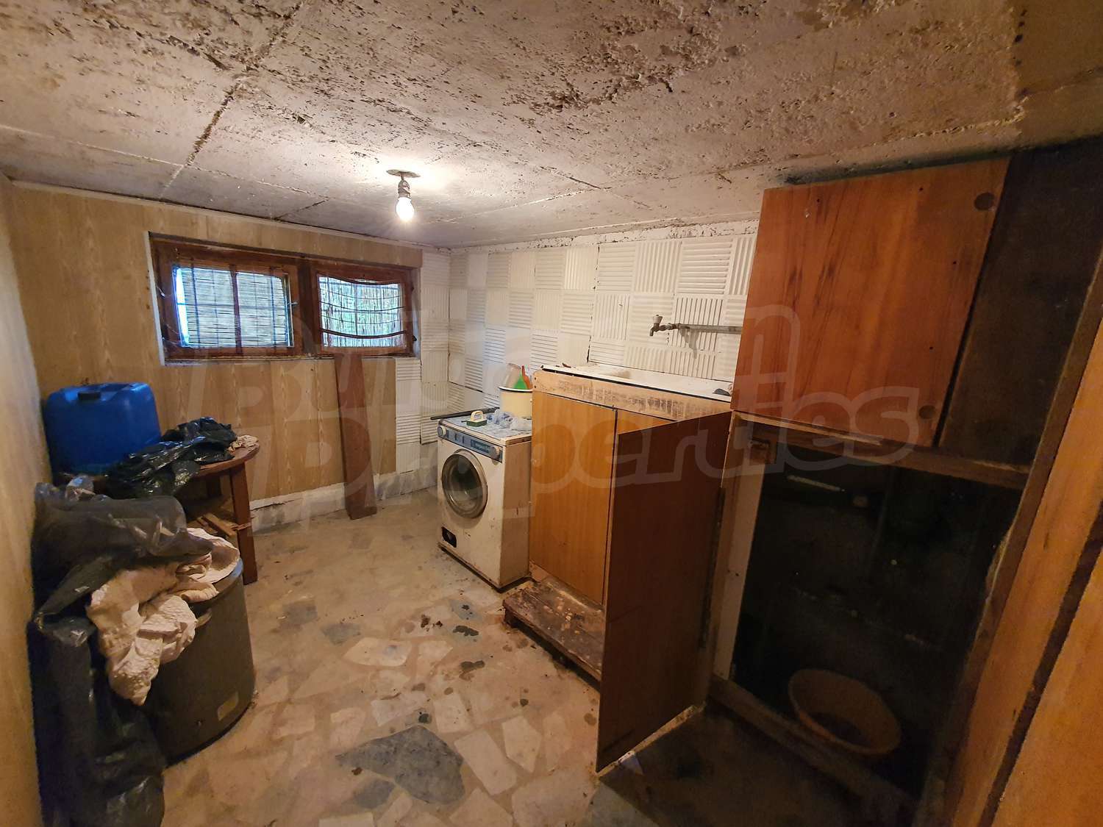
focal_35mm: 13
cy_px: 414
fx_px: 414
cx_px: 552
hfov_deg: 106.2
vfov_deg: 89.9
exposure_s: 1/33
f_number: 2.2
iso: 640
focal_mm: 1.8
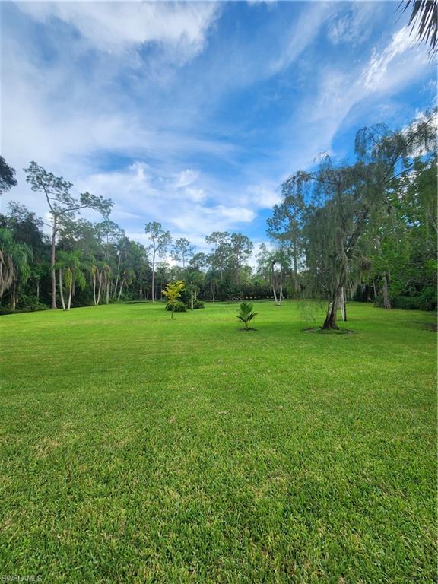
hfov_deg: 89.9
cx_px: 219
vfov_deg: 106.2
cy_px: 292
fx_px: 219
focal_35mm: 13
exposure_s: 1/1437
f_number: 2.2
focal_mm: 2.2
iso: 50
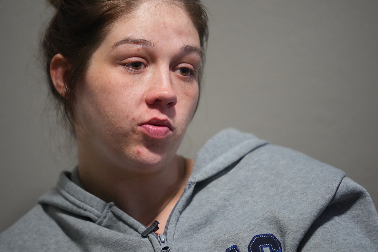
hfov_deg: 10.3
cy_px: 126
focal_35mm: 200
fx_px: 2100
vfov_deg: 6.9
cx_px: 189
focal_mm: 200
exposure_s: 1/200
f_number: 2.8
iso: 8000
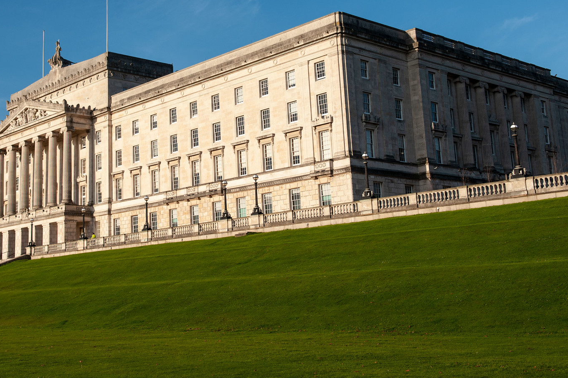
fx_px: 788
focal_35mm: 50
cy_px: 119
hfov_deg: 39.4
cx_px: 213
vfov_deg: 26.8
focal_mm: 34
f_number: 5
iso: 125
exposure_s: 1/1250
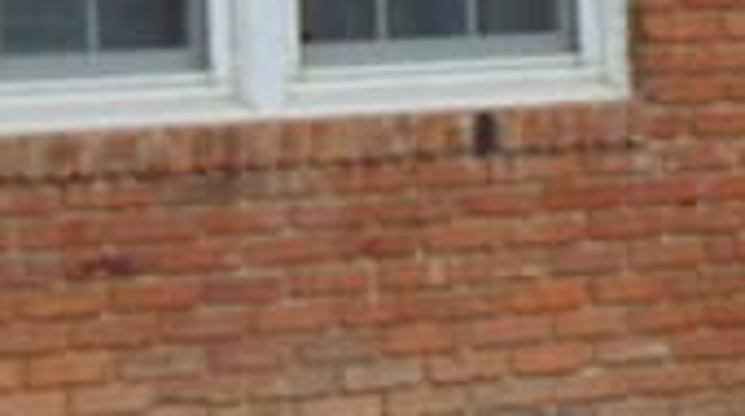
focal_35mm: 230
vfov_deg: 5.1
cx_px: 416
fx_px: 4536
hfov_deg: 9.4
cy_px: -530
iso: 80
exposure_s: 1/200
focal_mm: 6.3
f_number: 3.2
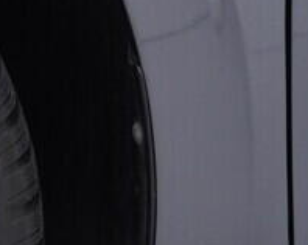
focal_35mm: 175
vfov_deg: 8.7
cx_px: -440
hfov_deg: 9.7
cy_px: 286
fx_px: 1594
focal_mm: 24
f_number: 3.5
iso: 125
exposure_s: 1/60
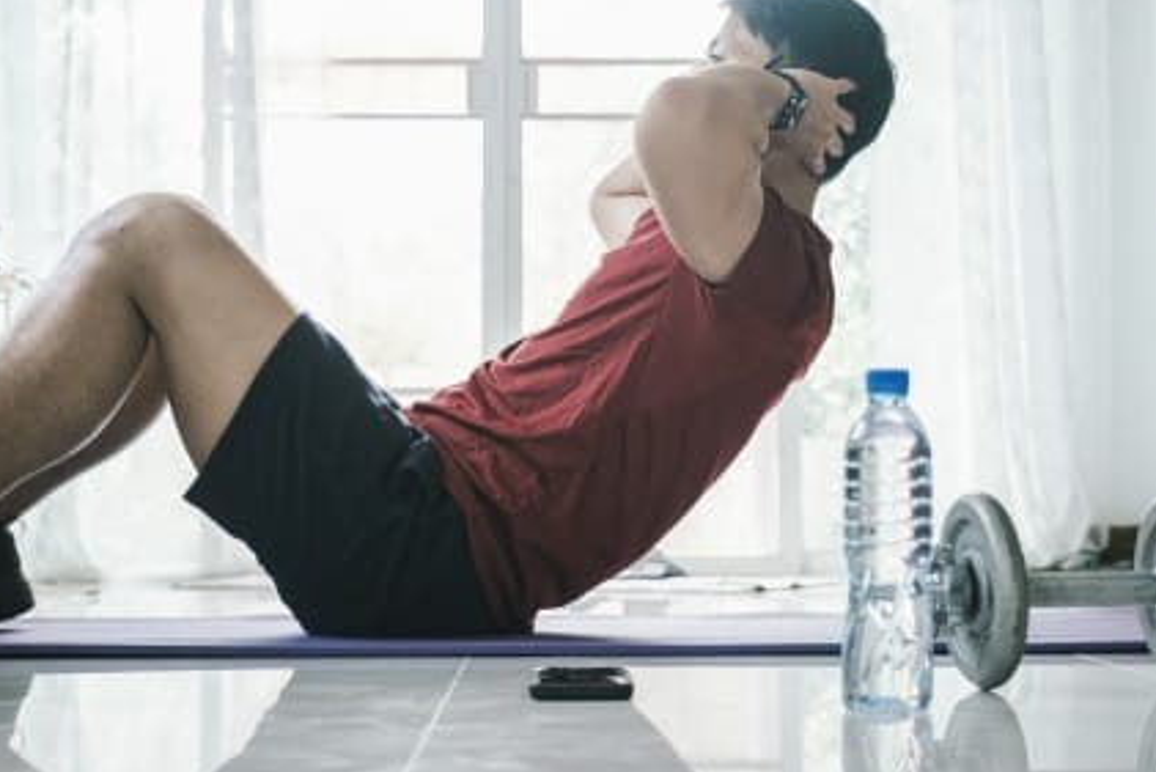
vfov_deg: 20.3
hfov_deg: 30.1
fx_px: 2152
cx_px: 574
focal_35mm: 67
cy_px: 297
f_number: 2.8
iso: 250
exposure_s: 1/125
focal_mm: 31.1
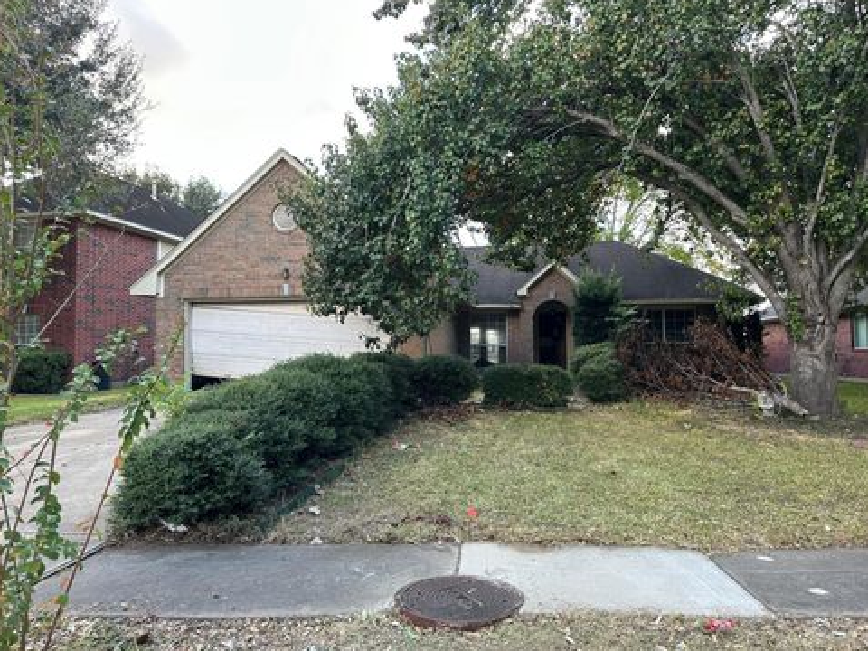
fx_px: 627
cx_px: 439
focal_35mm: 25
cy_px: 334
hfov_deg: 69.4
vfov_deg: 54.9
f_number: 1.78
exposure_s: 1/243
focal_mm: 6.86
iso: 64
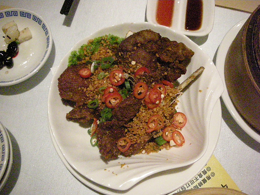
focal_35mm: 35
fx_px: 263
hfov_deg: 52.6
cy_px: 98
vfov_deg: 40.7
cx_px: 130
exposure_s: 1/66.7
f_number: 2.8
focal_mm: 5.8
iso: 1600
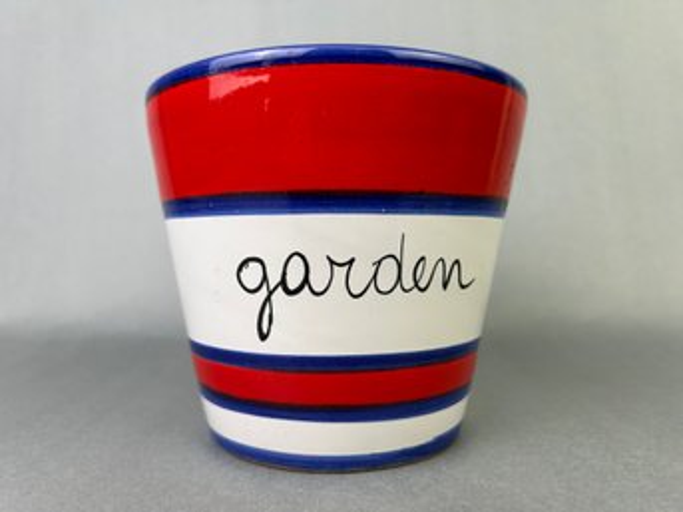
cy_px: 256
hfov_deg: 67.3
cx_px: 342
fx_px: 513
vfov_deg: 53.0
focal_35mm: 26
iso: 40
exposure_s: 1/177
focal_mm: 5.7
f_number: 1.5
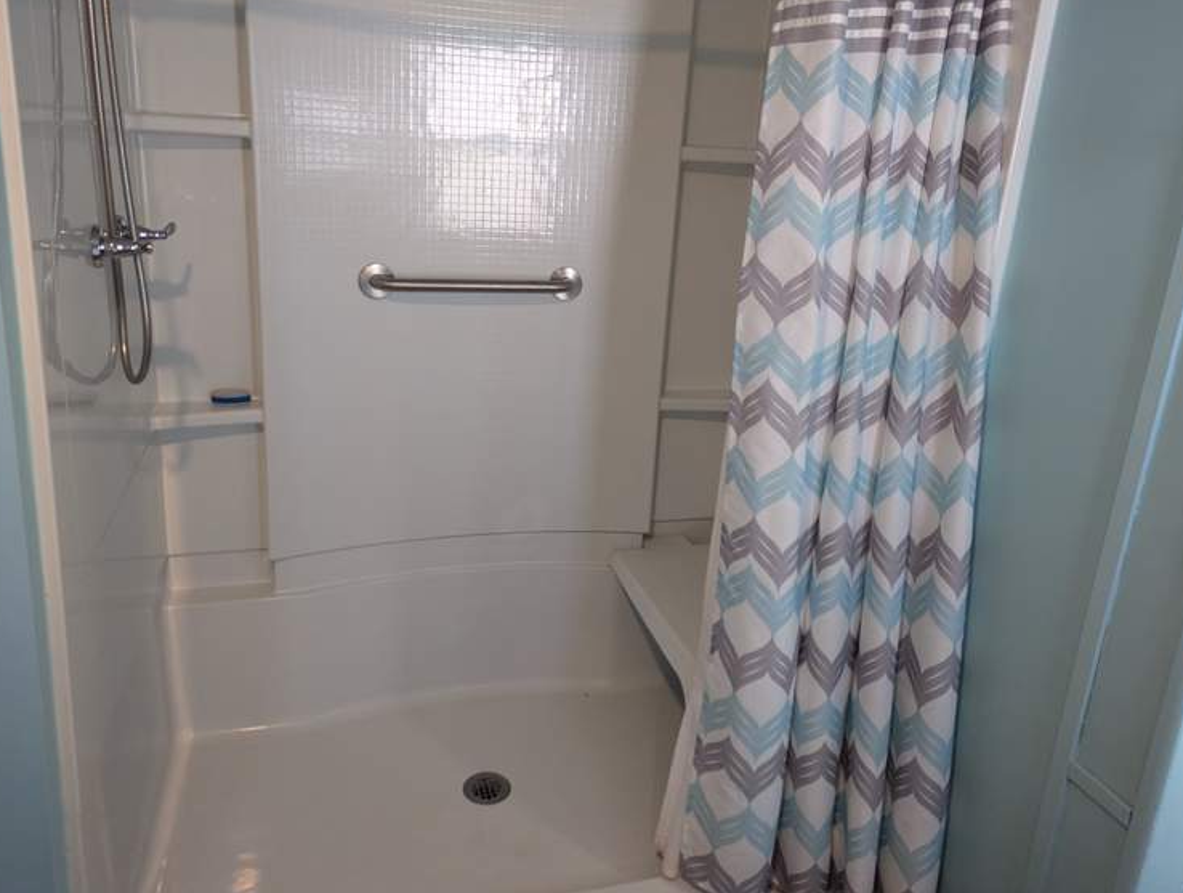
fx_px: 891
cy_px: 416
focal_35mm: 26
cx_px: 566
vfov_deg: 53.2
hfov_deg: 67.2
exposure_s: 1/120
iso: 460
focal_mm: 6.81
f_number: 1.85
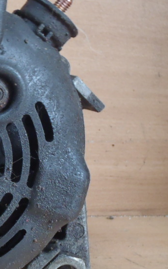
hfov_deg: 17.4
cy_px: 144
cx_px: -64
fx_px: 506
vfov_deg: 29.8
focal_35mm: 69
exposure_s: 1/8
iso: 200
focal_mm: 5
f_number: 3.9
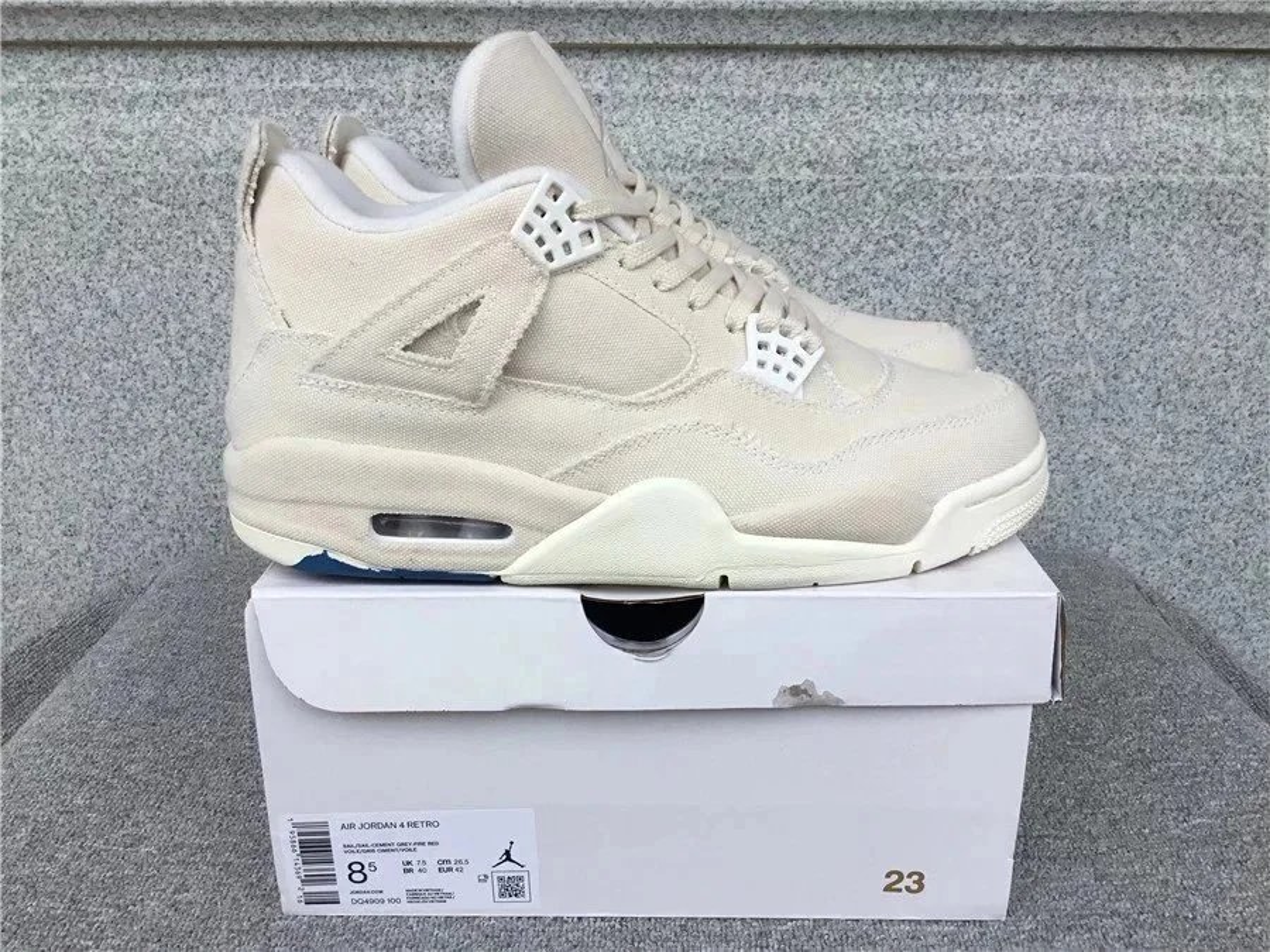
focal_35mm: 31
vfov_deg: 45.4
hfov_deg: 58.4
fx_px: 1137
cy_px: 476
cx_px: 635
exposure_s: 1/715
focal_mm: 3.3
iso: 25
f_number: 2.4
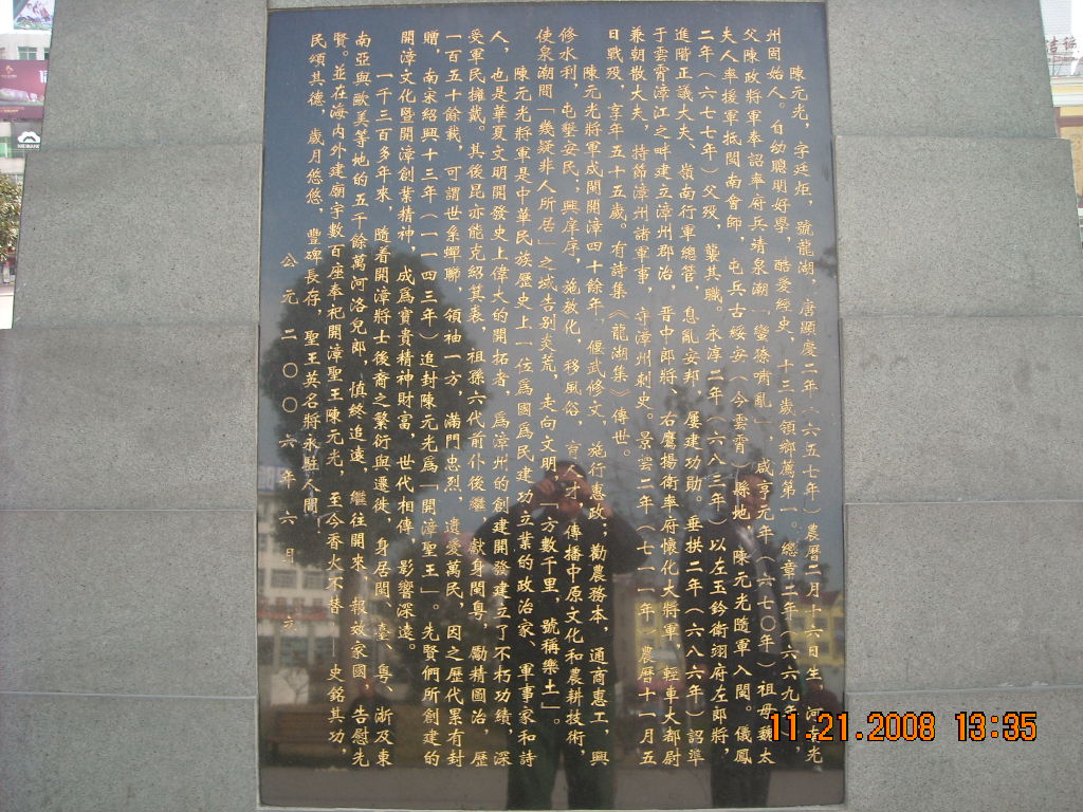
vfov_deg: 40.7
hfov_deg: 52.6
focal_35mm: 35
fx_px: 1095
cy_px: 406
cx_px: 542
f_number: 2.8
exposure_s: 1/192
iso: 64
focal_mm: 5.7
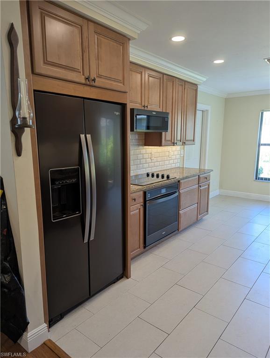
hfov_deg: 56.9
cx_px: 135
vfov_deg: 71.5
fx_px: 249
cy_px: 179
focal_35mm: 24
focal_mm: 6.81
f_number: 1.85
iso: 71
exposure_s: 1/60
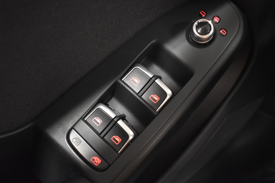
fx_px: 286
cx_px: 138
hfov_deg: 51.3
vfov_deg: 35.5
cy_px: 92
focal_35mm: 38
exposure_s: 1/15
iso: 3200
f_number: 4
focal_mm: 25
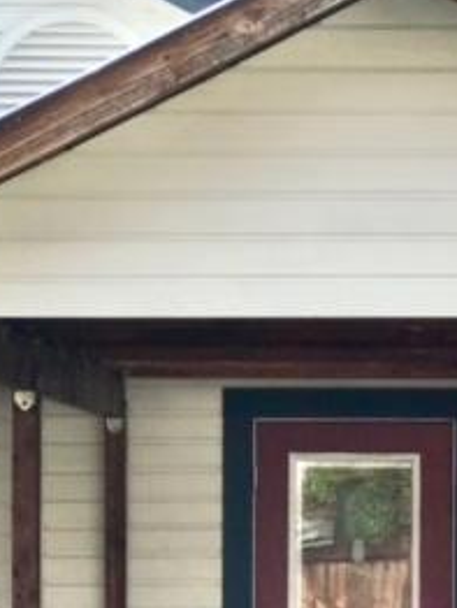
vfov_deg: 13.8
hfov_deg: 10.6
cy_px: 689
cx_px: 411
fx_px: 2443
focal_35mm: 139
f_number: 2.8
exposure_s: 1/143
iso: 20
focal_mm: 6.6
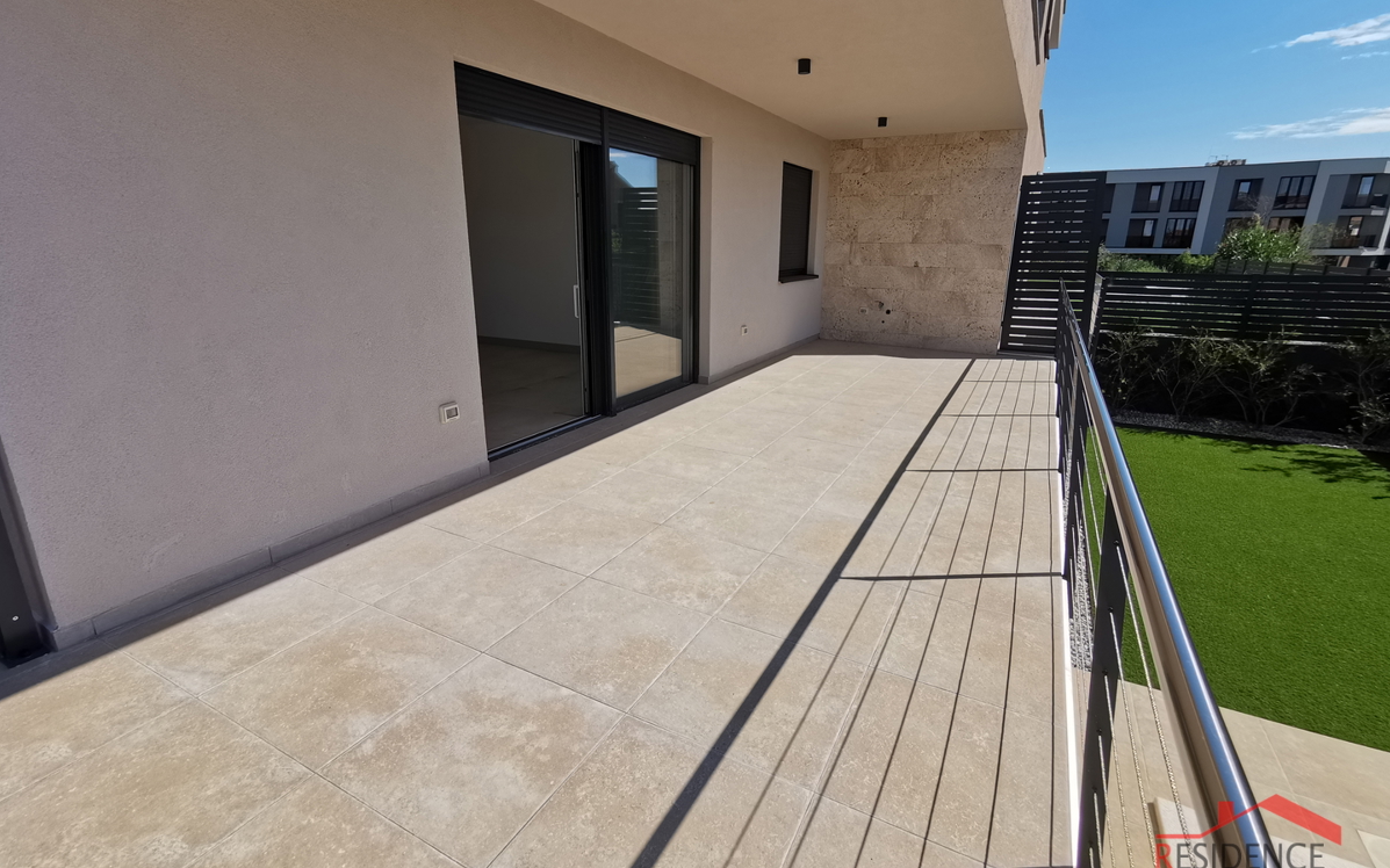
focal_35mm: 17
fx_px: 644
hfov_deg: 94.4
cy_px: 422
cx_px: 696
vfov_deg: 68.0
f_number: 2.2
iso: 50
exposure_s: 1/1613
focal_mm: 2.35
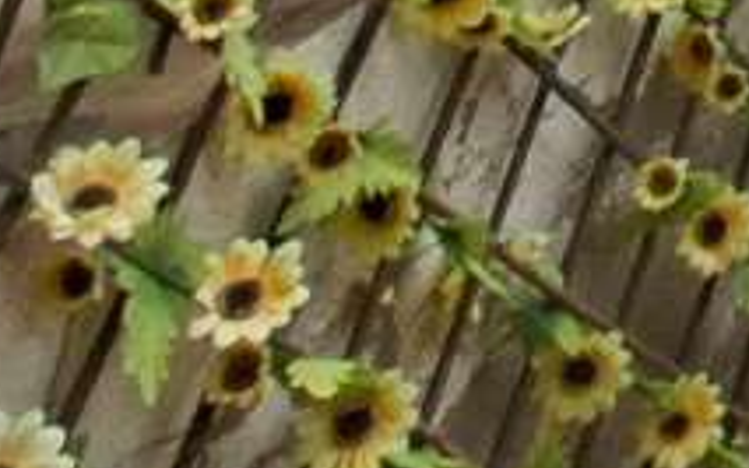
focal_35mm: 97
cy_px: -1043
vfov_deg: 9.6
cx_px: 1681
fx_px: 1980
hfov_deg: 15.1
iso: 40
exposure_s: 1/1658
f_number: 2.2
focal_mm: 1.74
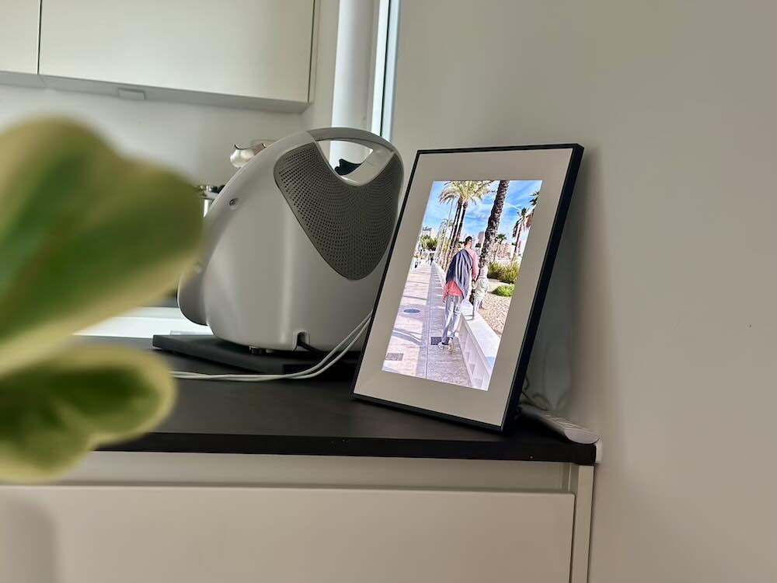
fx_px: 1077
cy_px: 292
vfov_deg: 30.3
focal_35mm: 48
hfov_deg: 39.7
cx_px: 388
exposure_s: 1/60
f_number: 1.78
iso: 320
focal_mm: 6.86
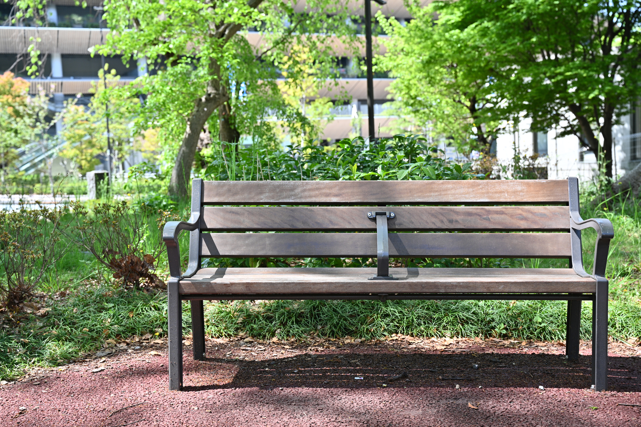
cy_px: 214
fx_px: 979
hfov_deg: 36.2
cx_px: 320
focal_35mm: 55
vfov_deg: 24.6
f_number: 5.6
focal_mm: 55
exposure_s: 1/250
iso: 200
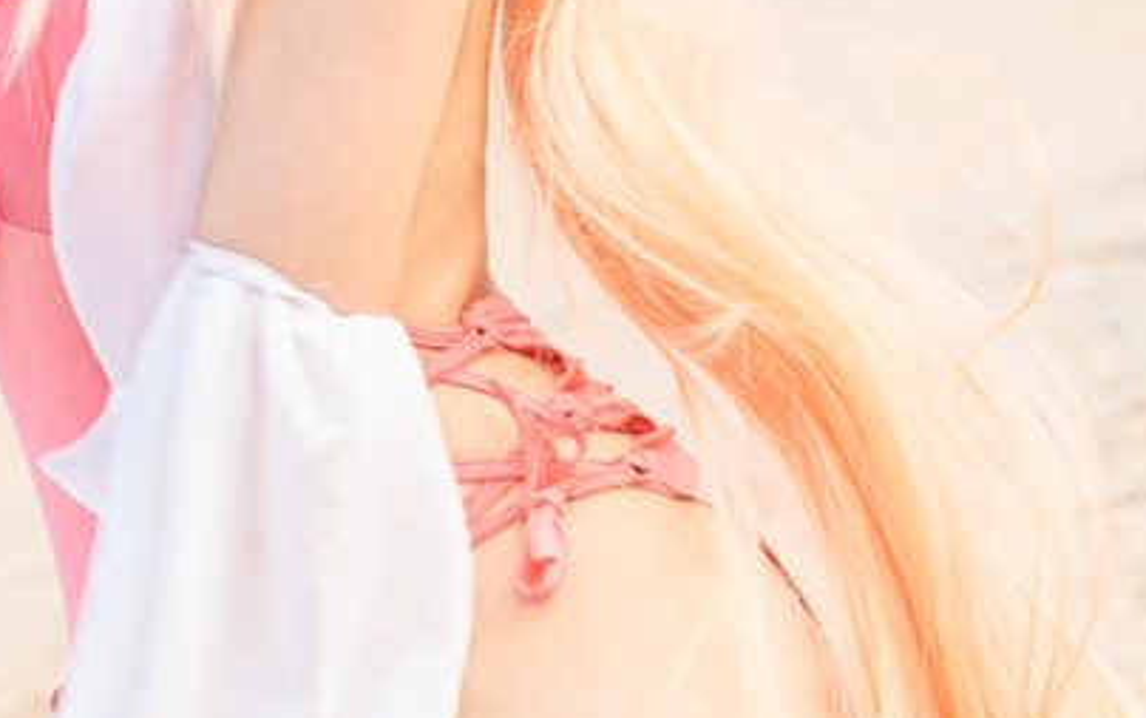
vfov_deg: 5.9
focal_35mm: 223
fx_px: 6969
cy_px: -192
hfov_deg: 9.4
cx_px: 286
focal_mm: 68
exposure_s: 1/80
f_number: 4.5
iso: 80
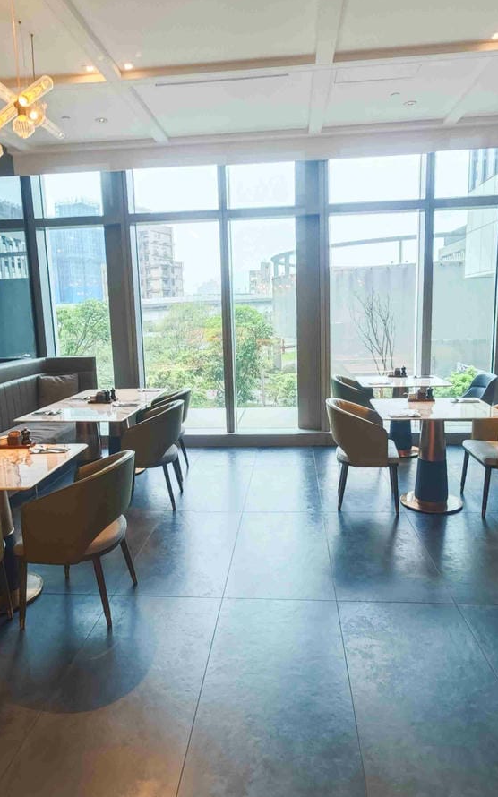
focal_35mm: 20
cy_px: 398
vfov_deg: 85.1
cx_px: 243
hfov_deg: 59.6
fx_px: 434
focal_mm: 2.03
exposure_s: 1/60
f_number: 1.8
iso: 200
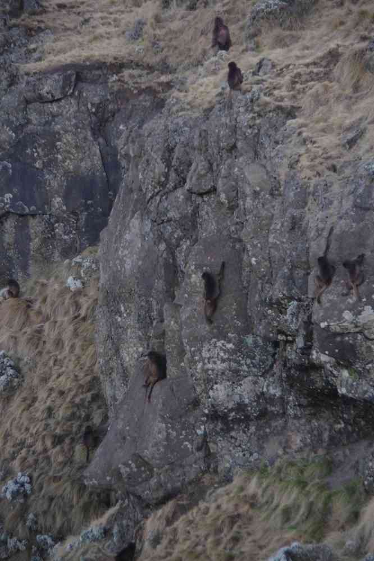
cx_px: 187
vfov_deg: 10.5
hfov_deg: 7.0
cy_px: 280
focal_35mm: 195
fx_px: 3039
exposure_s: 1/25
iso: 3200
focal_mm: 130
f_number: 5.6
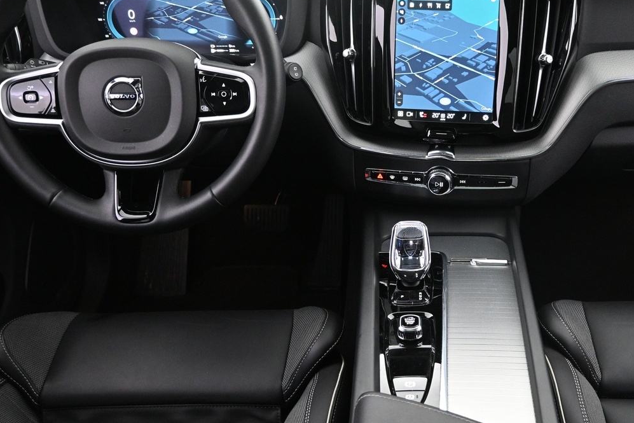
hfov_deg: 48.6
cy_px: 232
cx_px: 430
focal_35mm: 39
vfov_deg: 34.2
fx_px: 687
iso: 1600
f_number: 3.5
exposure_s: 1/15
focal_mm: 16
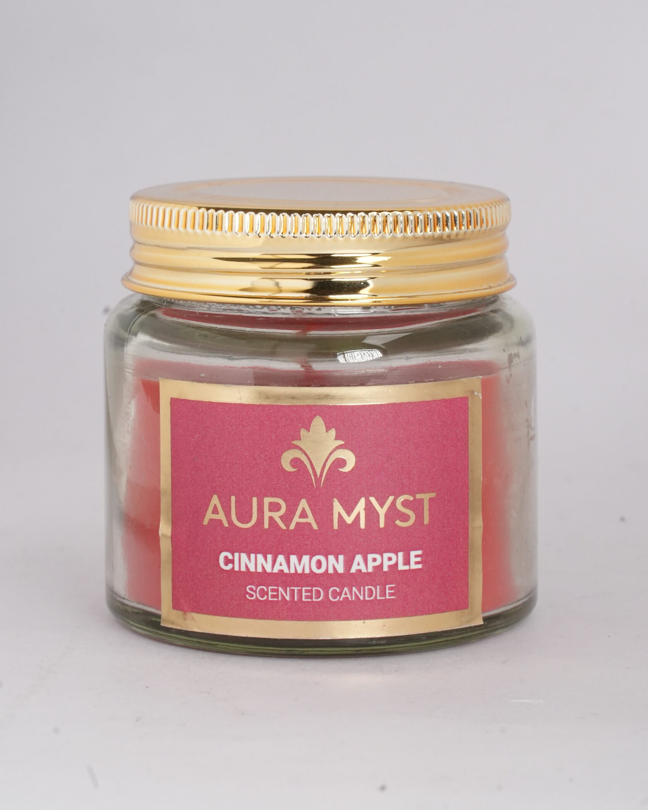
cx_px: 323
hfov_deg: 12.1
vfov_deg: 15.1
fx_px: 3045
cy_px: 339
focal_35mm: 127
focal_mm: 75
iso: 2000
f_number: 22
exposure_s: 1/125
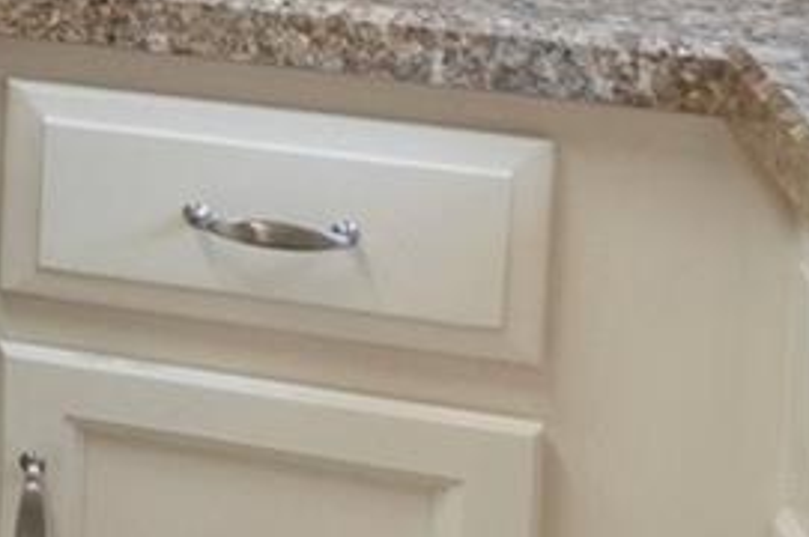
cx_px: -1564
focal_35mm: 133
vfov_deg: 9.5
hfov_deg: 10.8
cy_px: -588
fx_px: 2984
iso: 320
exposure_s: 1/6
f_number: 8
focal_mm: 15
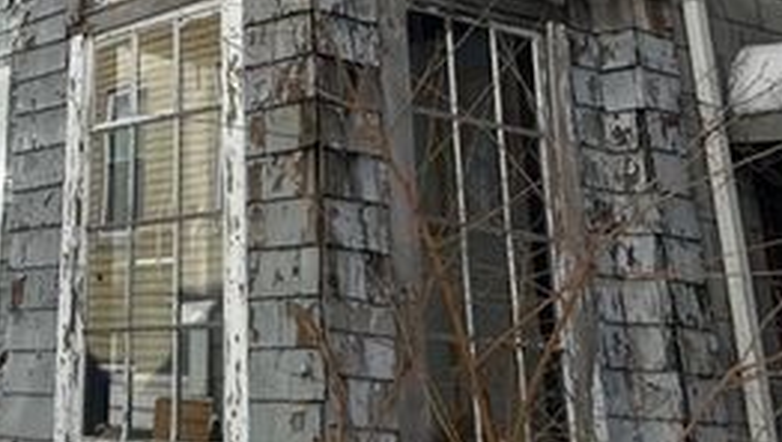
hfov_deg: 28.0
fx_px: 1494
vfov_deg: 14.9
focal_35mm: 72
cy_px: -324
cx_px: 42
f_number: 1.5
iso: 50
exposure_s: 1/2915
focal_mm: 5.7
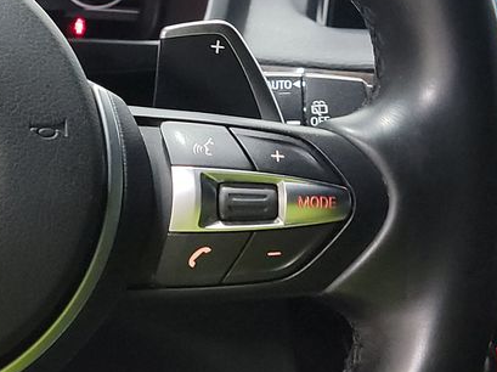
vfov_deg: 15.7
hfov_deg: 19.3
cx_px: -154
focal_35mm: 94
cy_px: 154
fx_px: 1348
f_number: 1.8
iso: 832
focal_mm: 6.7
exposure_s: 1/19
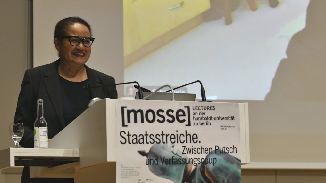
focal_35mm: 193
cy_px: 76
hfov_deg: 11.2
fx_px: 1668
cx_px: 163
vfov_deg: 6.3
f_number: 4.5
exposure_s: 1/400
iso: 3200
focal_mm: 122
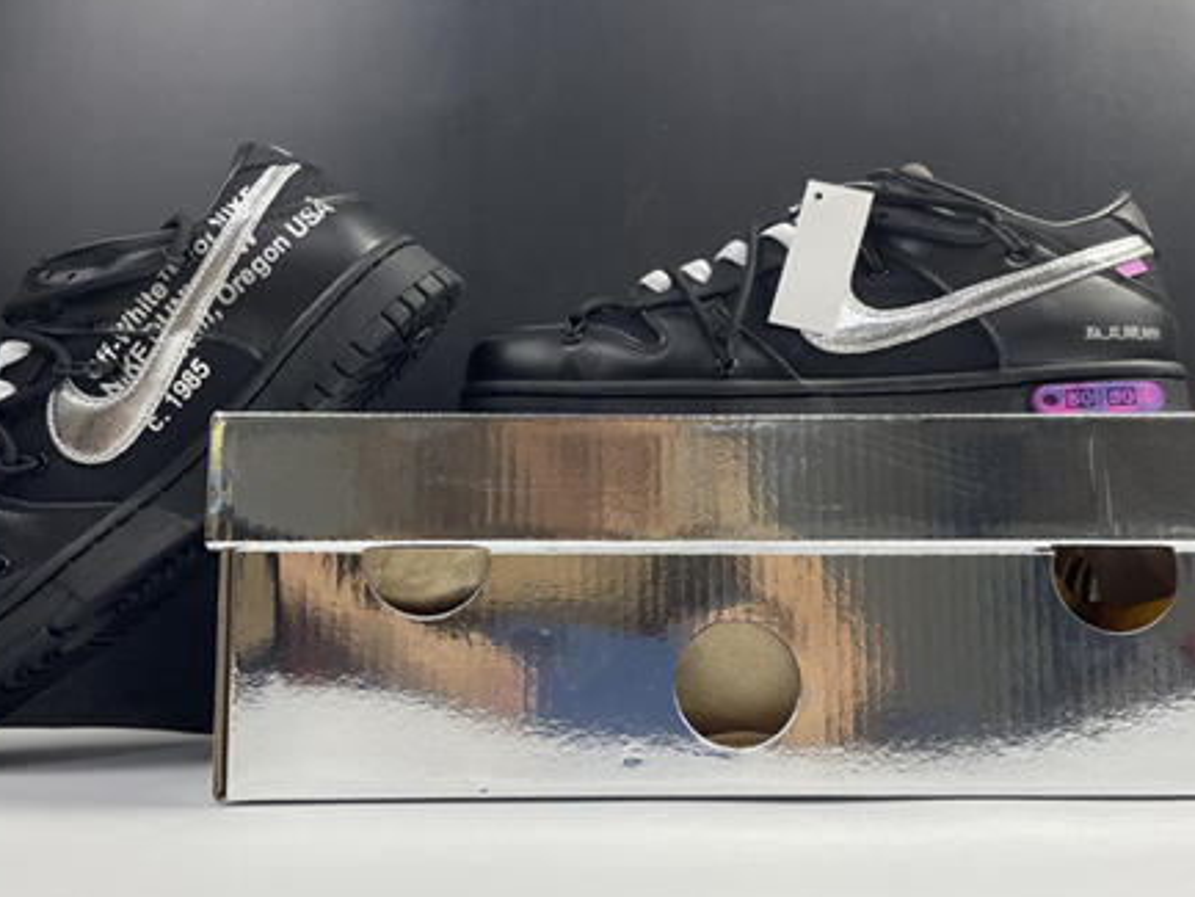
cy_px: 523
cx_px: 593
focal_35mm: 39
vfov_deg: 36.7
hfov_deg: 47.9
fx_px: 1347
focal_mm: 4.2
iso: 50
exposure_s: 1/121
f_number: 1.6
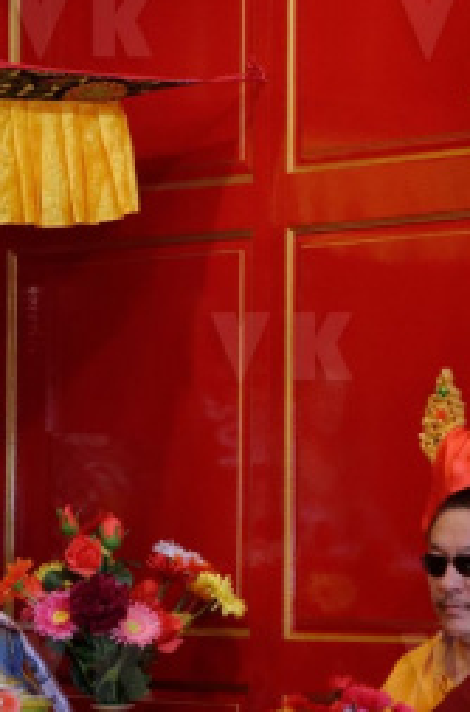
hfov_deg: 7.6
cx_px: 469
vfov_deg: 11.6
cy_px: 411
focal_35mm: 178
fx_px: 3510
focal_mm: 50
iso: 2000
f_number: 5.6
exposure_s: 1/160
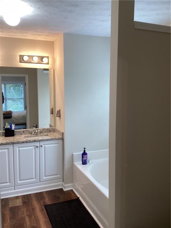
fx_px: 204
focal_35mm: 31
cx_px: 86
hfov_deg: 45.4
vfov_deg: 58.4
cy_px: 114
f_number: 2.4
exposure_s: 1/60
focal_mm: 3.3
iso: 64
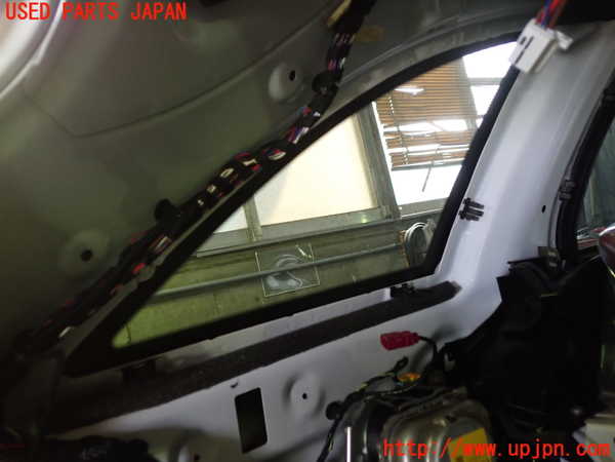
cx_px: 308
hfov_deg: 60.0
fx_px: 533
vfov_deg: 46.8
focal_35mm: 30
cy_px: 231
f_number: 2.3
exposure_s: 1/30
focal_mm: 5.4
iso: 400
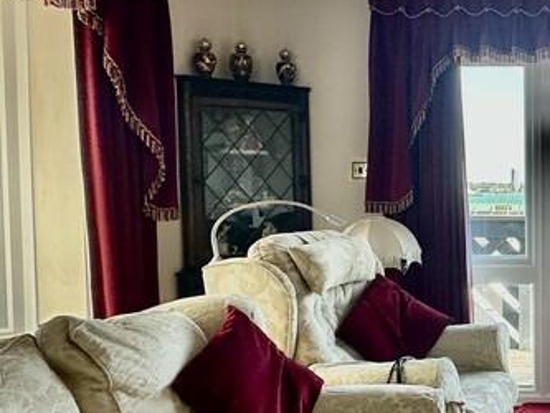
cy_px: 215
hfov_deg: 33.9
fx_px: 683
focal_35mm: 43
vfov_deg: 33.6
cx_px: 684
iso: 40
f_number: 2.2
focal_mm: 2.22
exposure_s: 1/142
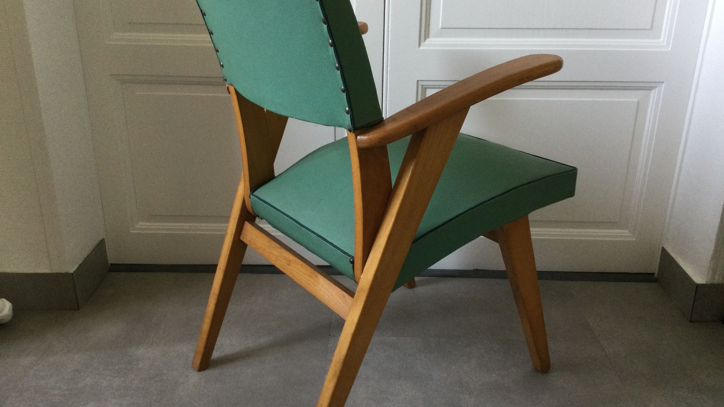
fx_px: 653
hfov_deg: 58.0
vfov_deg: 34.7
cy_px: 204
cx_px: 362
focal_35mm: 34
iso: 125
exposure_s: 1/33
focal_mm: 3.3
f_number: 2.4
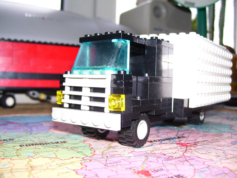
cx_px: 118
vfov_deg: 38.7
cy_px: 89
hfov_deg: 50.1
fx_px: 253
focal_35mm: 37
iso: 80
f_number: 2.7
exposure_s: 1/60
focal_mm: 6
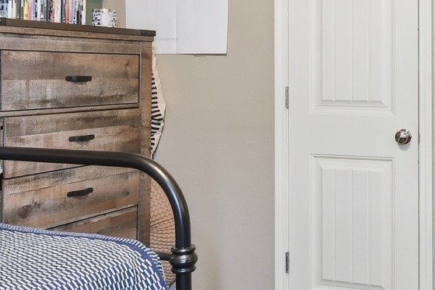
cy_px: 59
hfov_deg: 36.3
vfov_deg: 26.0
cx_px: 399
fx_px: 616
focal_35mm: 51
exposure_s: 1/8
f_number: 9
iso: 250
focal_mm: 10
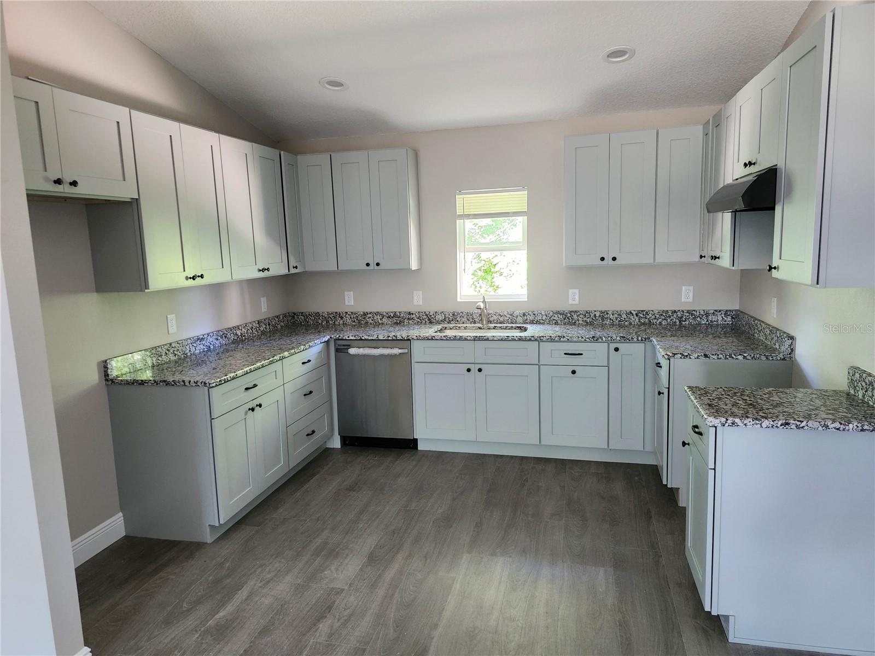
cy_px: 328
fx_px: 581
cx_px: 438
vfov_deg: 58.9
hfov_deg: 73.9
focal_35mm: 23
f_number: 1.8
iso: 800
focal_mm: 5.54
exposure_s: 1/60
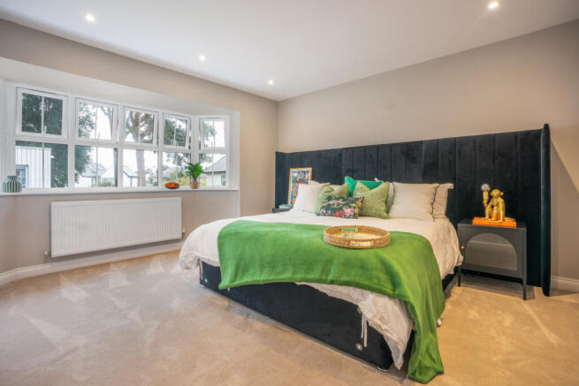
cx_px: 290
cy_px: 193
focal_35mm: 16
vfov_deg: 73.8
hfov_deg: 96.7
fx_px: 257
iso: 200
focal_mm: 16
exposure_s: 1
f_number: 11
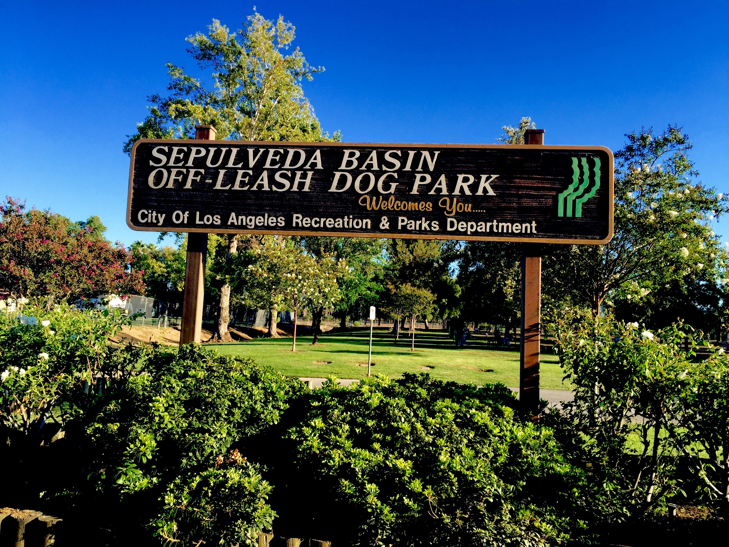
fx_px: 611
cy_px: 274
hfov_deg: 61.7
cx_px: 364
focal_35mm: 29
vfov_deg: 48.2
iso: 32
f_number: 2.2
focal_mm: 4.15
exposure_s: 1/706
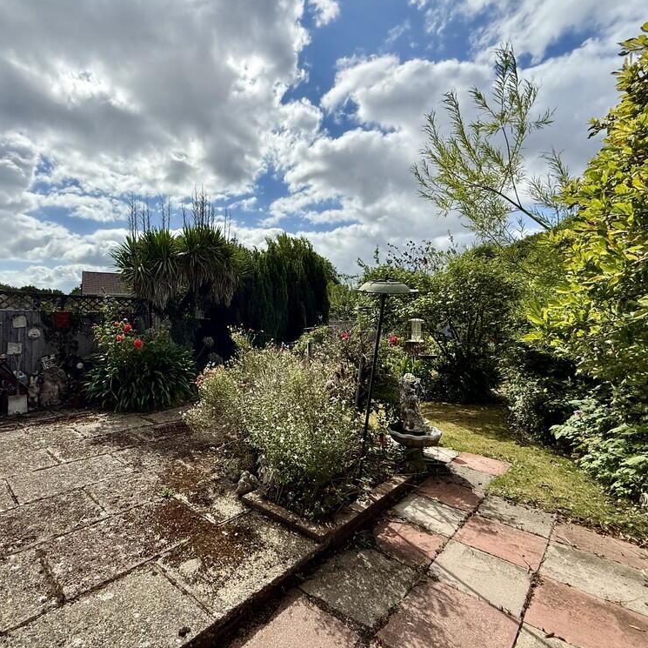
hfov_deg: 82.7
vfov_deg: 83.9
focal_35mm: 17
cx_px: 252
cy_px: 315
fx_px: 360
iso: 64
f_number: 2.2
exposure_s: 1/4149
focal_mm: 2.22
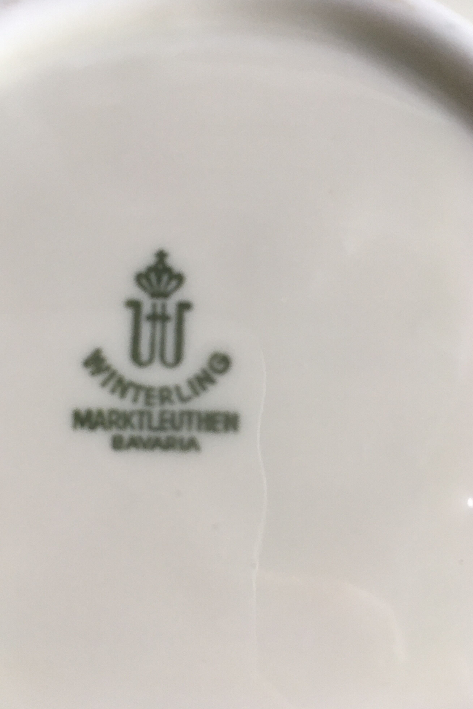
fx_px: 611
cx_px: 210
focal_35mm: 31
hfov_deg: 42.3
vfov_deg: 60.3
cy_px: 359
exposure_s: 1/40
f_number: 2.2
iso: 25
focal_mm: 4.15
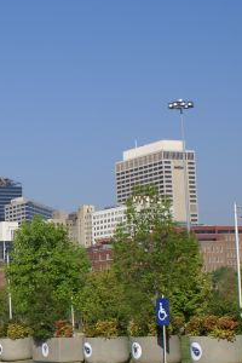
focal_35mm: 96
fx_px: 968
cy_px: 248
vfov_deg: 21.1
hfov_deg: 13.6
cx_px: -102
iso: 100
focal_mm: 24
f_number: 10
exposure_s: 1/250
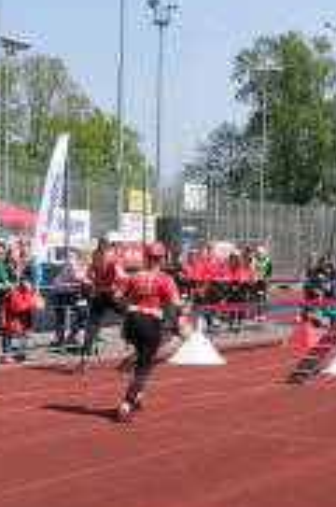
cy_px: 385
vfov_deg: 24.2
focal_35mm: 83
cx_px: 300
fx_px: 1166
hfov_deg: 16.2
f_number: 16
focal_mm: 20.1
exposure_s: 1/170
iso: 500
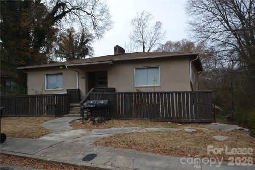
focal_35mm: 28
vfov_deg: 45.6
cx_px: 128
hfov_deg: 64.6
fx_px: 202
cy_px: 85
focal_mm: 19
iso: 100
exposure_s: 1/125
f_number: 5.6
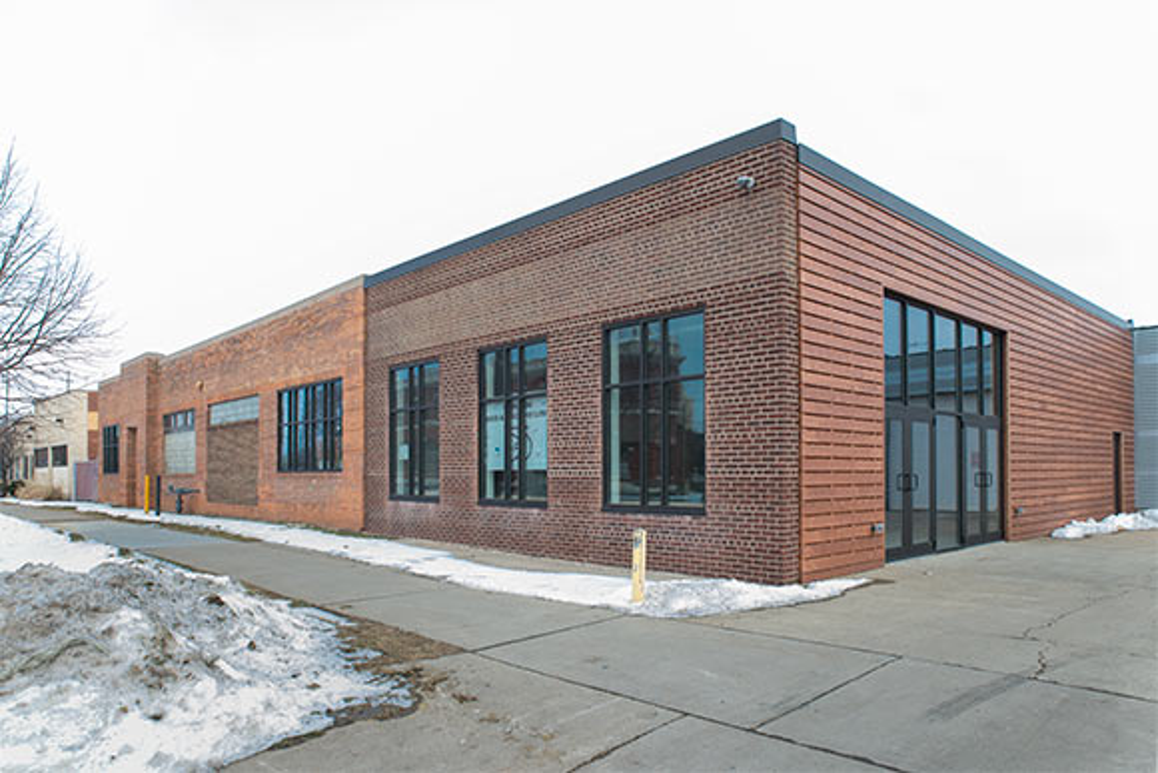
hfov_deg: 73.7
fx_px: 772
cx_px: 579
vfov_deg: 53.2
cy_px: 386
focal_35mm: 24
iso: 400
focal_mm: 24
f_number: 11
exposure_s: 1/180
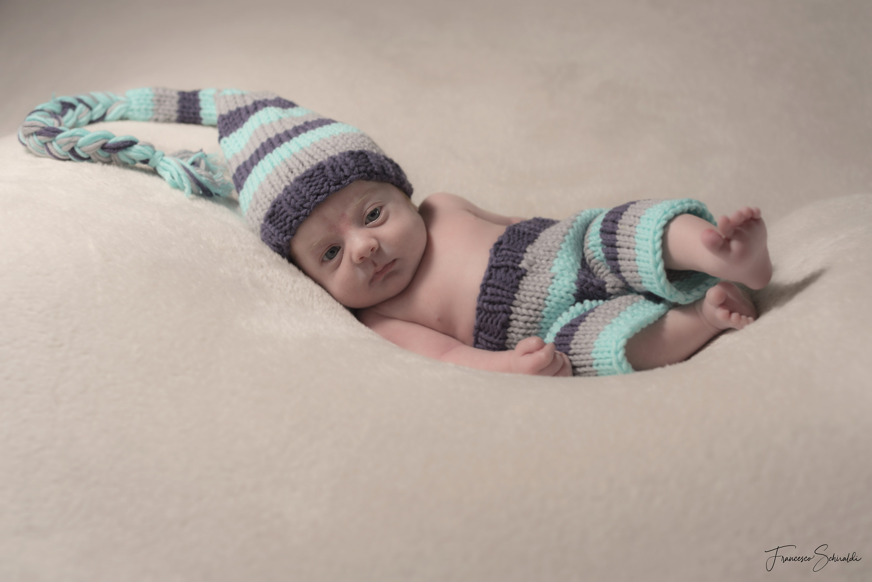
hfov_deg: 39.6
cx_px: 436
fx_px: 1211
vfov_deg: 27.0
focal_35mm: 50
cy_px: 291
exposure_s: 1/200
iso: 100
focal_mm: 50
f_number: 3.2
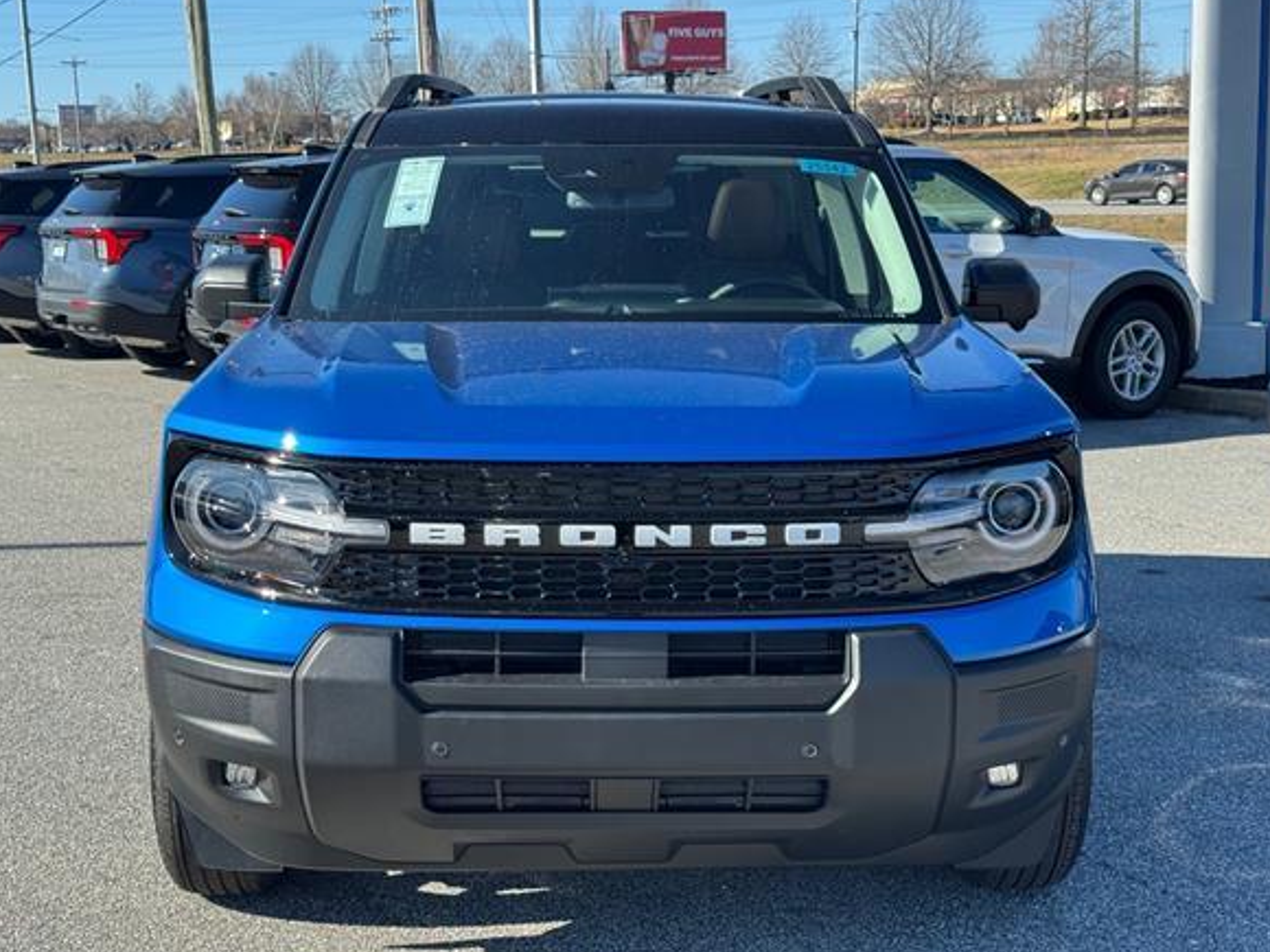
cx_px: 628
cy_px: 497
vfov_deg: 27.5
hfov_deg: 36.2
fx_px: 1944
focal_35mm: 53
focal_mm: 6.76
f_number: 1.78
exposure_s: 1/1366
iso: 64
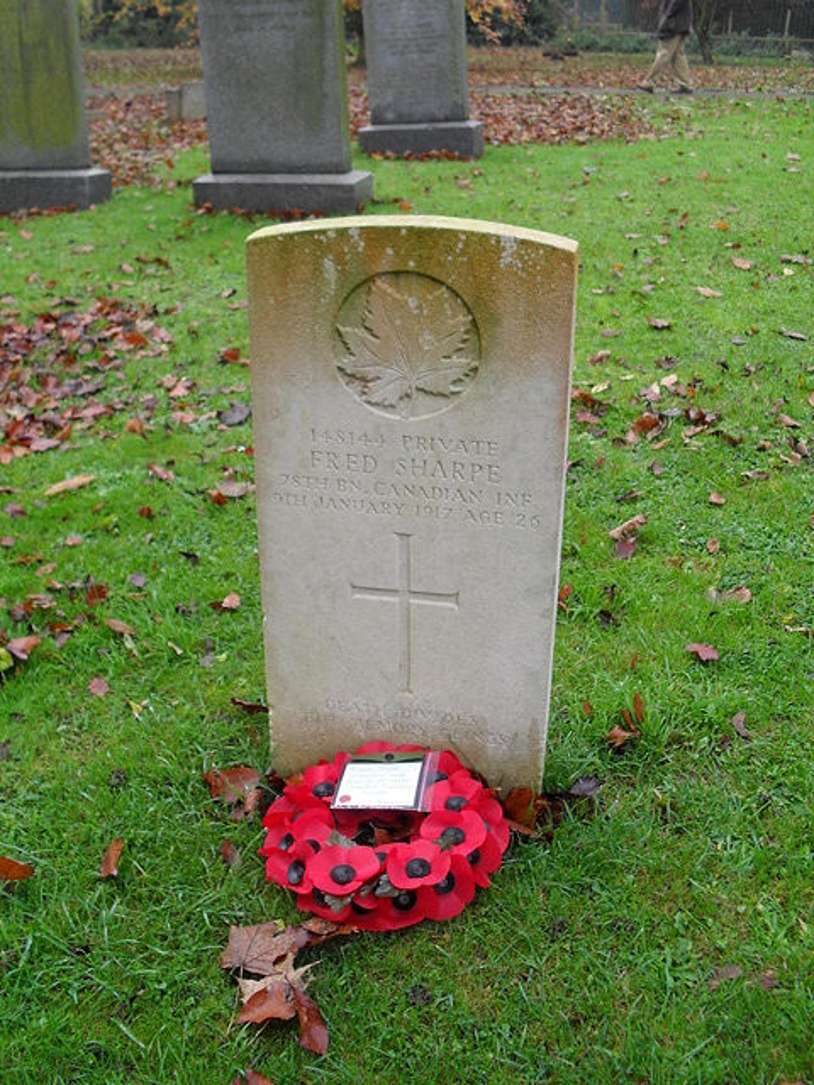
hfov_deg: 40.7
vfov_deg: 52.6
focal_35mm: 35
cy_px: 542
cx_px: 407
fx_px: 1097
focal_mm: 6.3
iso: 100
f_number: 3.2
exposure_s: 1/125
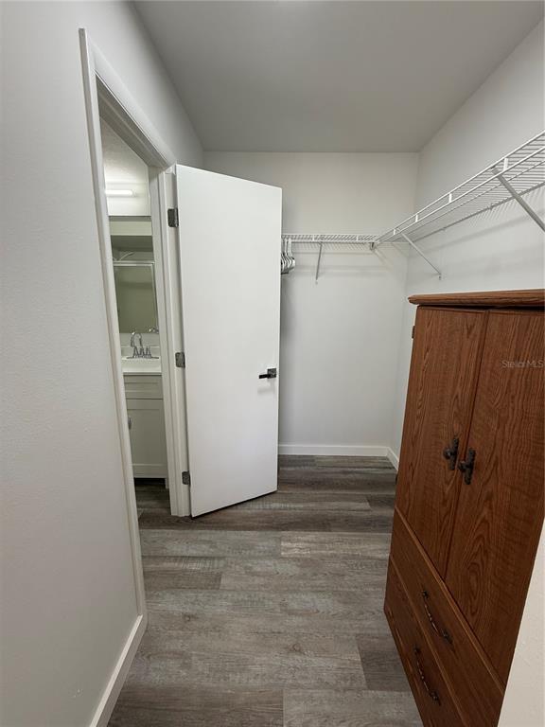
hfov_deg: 85.7
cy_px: 364
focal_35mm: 14
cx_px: 272
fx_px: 294
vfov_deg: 102.1
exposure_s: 1/120
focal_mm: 2.22
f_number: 2.2
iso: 100
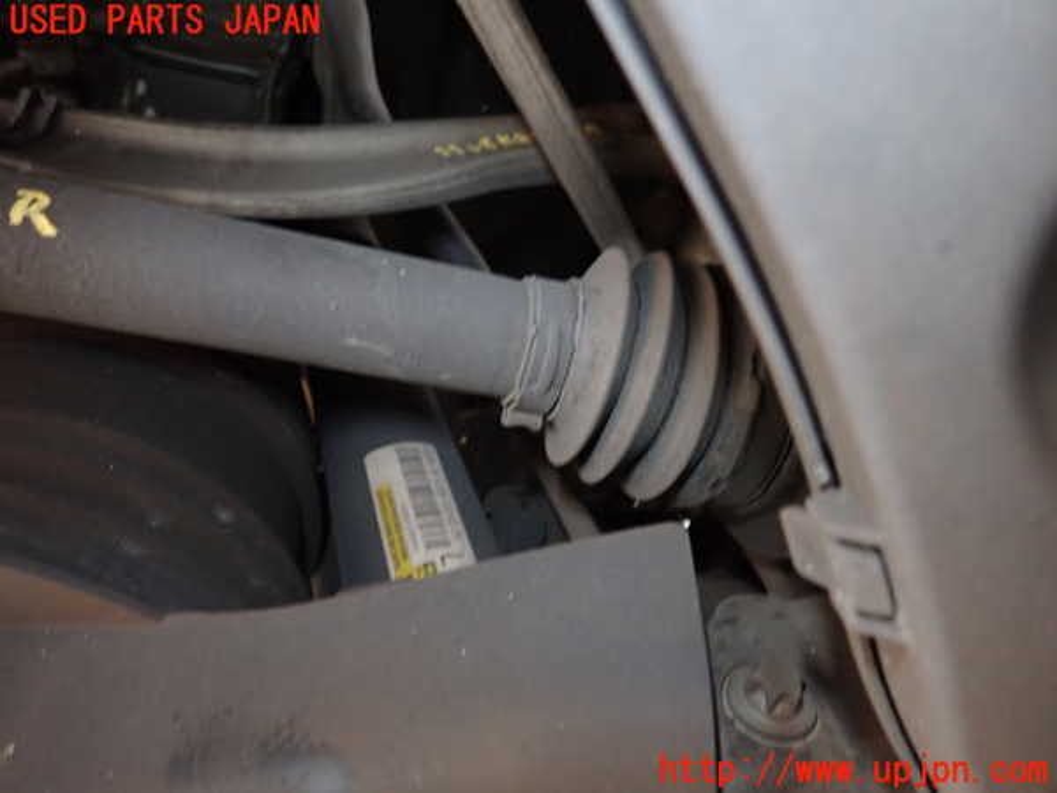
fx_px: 763
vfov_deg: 54.9
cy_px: 396
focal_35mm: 25
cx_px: 528
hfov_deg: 69.4
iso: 400
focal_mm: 4.5
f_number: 2
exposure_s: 1/30
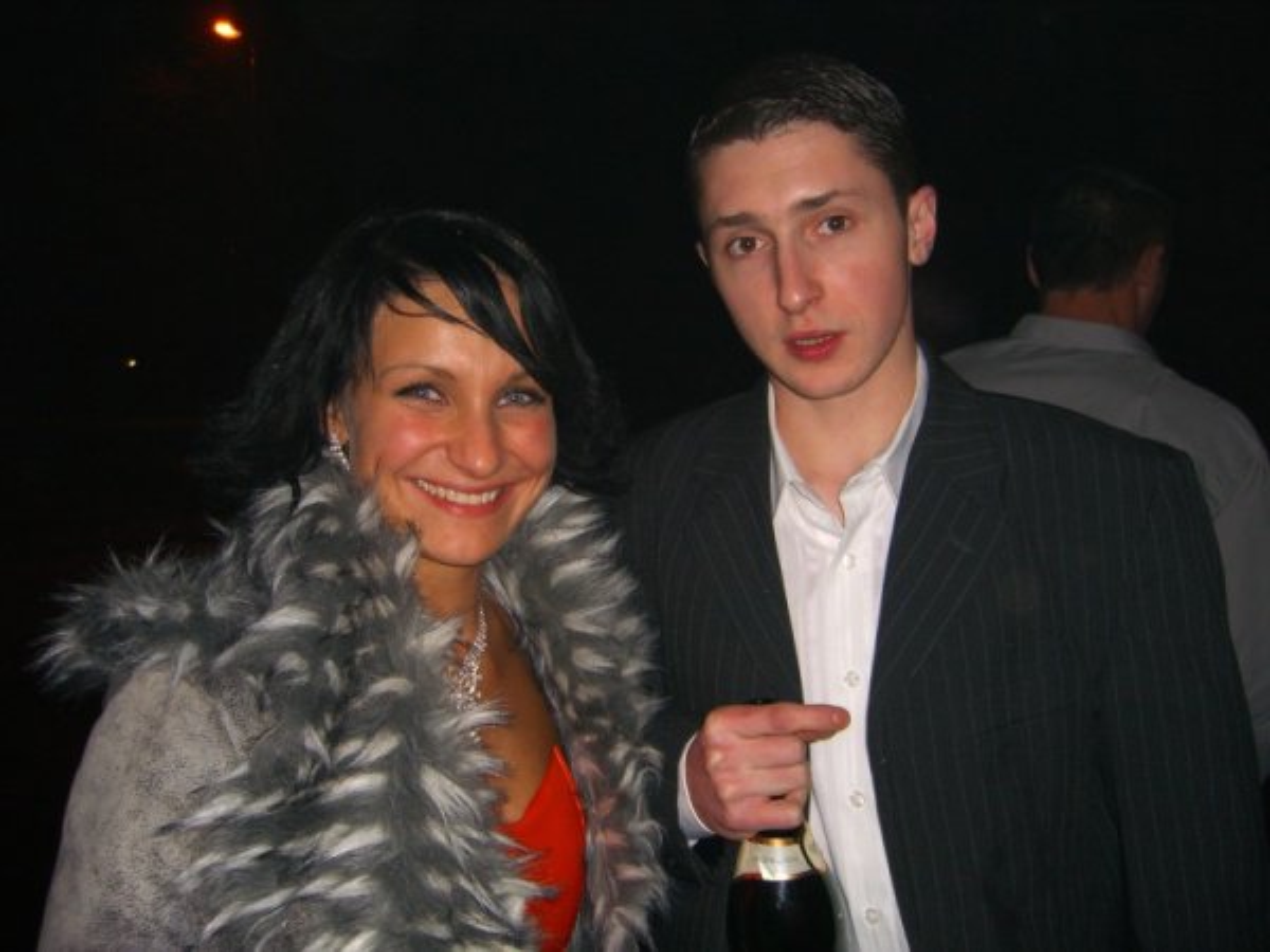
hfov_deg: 49.0
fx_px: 1394
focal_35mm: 38
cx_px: 635
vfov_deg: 37.7
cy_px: 476
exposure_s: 1/60
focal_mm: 7.9
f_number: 2.8
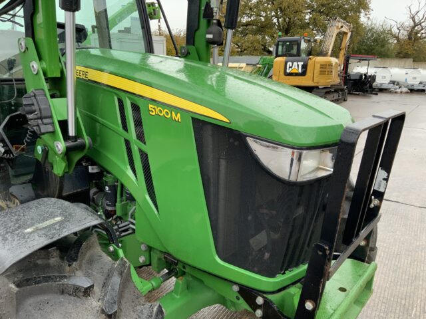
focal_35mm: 29
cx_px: 213
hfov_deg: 61.7
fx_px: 357
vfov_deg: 48.2
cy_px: 160
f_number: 1.8
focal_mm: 3
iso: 50
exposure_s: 1/122
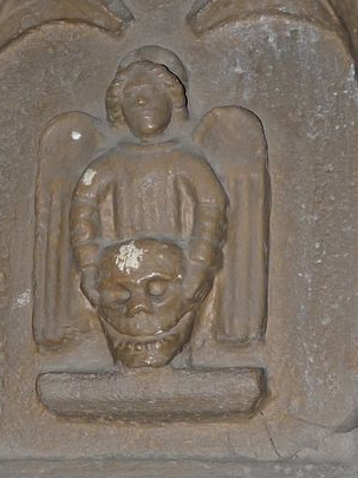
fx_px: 1505
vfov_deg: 18.0
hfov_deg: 13.6
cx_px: 162
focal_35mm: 109
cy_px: 201
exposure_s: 1/125
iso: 100
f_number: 3
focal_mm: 6.4
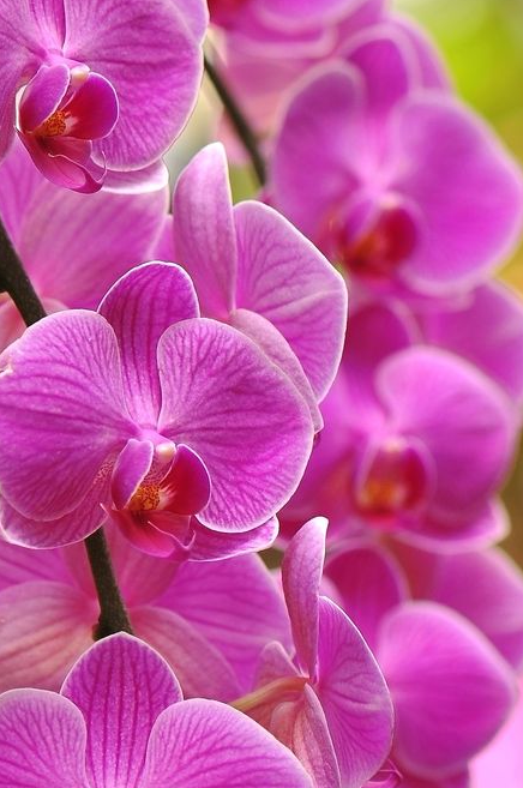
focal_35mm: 325
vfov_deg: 6.3
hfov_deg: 4.2
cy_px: 689
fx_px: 7105
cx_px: 344
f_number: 5
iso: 200
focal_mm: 105
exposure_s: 1/250
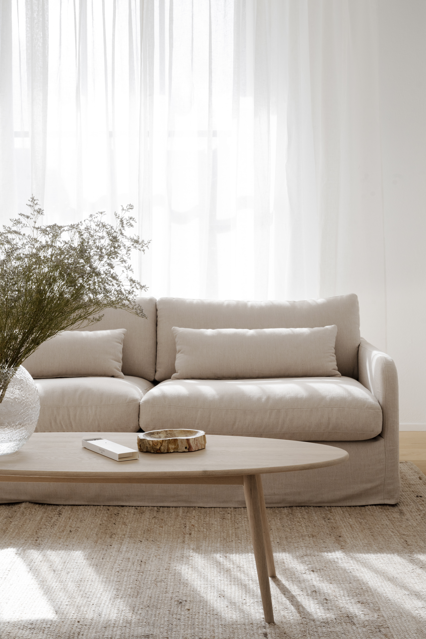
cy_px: 320
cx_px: 213
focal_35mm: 52
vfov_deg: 38.2
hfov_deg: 26.0
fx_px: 923
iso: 320
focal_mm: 52
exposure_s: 1/80
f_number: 10
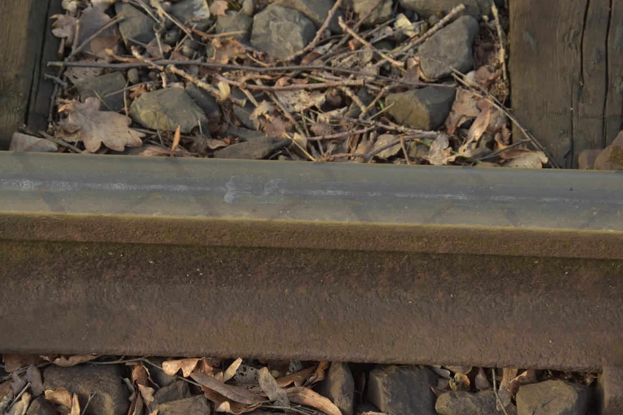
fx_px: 1938
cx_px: 293
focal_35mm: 112
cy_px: 200
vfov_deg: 12.2
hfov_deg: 18.3
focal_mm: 70
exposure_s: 1/80
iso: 125
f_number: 8
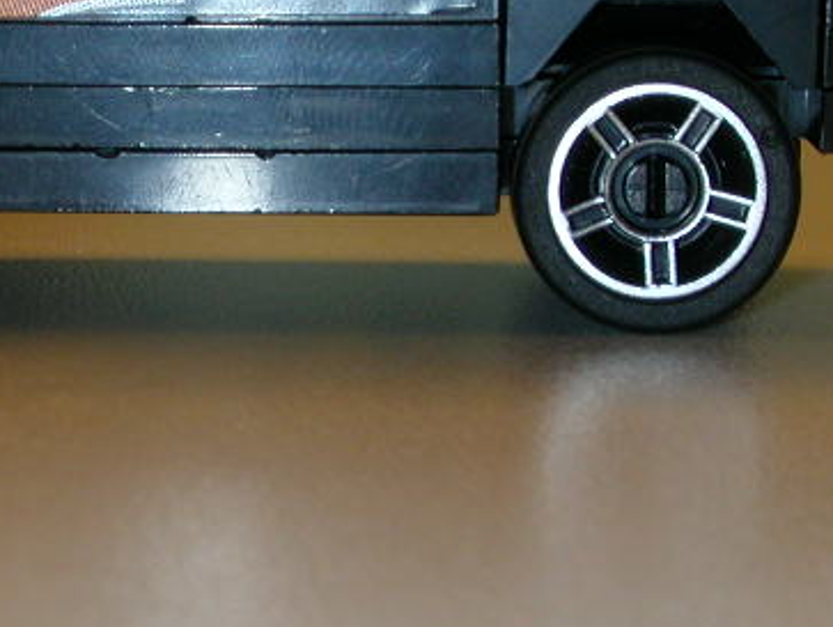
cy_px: 361
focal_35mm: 162
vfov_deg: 9.2
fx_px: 3902
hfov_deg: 12.1
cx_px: 202
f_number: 7.3
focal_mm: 14
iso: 100
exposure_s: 1/30
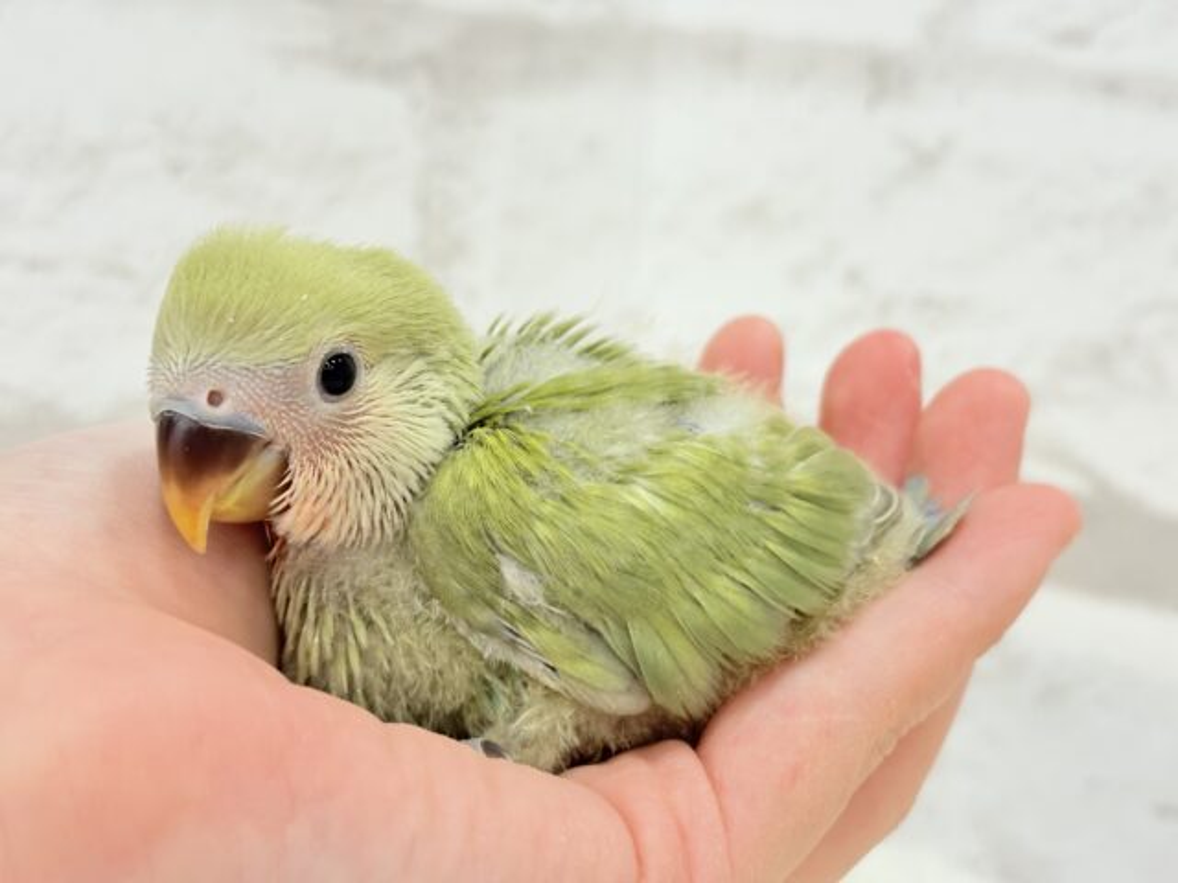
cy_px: 442
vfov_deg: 28.0
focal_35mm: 52
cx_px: 589
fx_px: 1770
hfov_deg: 36.8
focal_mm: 5.96
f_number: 1.6
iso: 50
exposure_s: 1/50
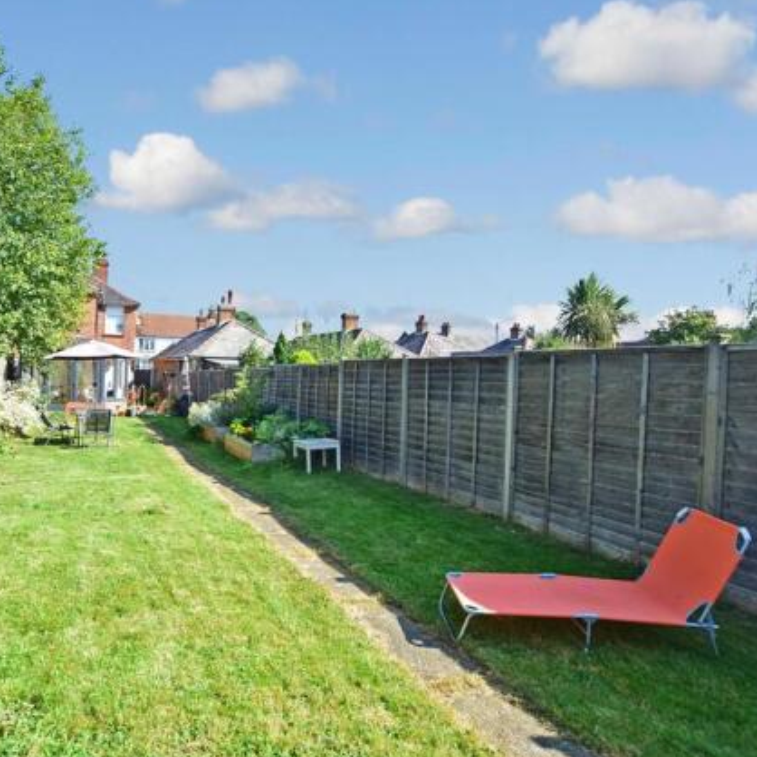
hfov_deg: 73.0
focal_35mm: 20
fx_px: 495
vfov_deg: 74.8
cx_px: 266
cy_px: 378
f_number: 7.1
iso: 400
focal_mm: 10
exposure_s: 1/500
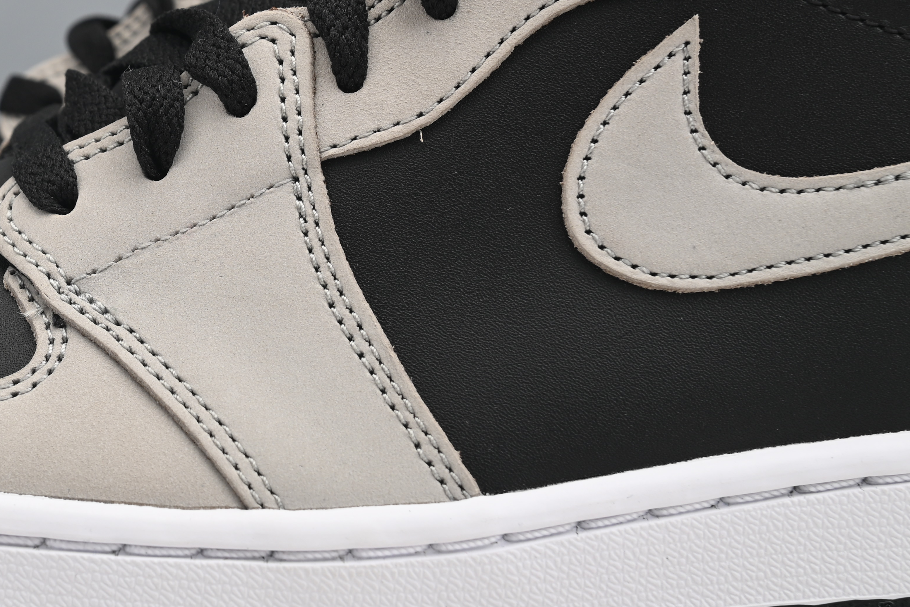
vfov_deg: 15.4
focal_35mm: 89
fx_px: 2251
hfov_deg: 22.4
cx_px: 133
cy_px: 220
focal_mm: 46
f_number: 11
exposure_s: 1/200
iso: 100
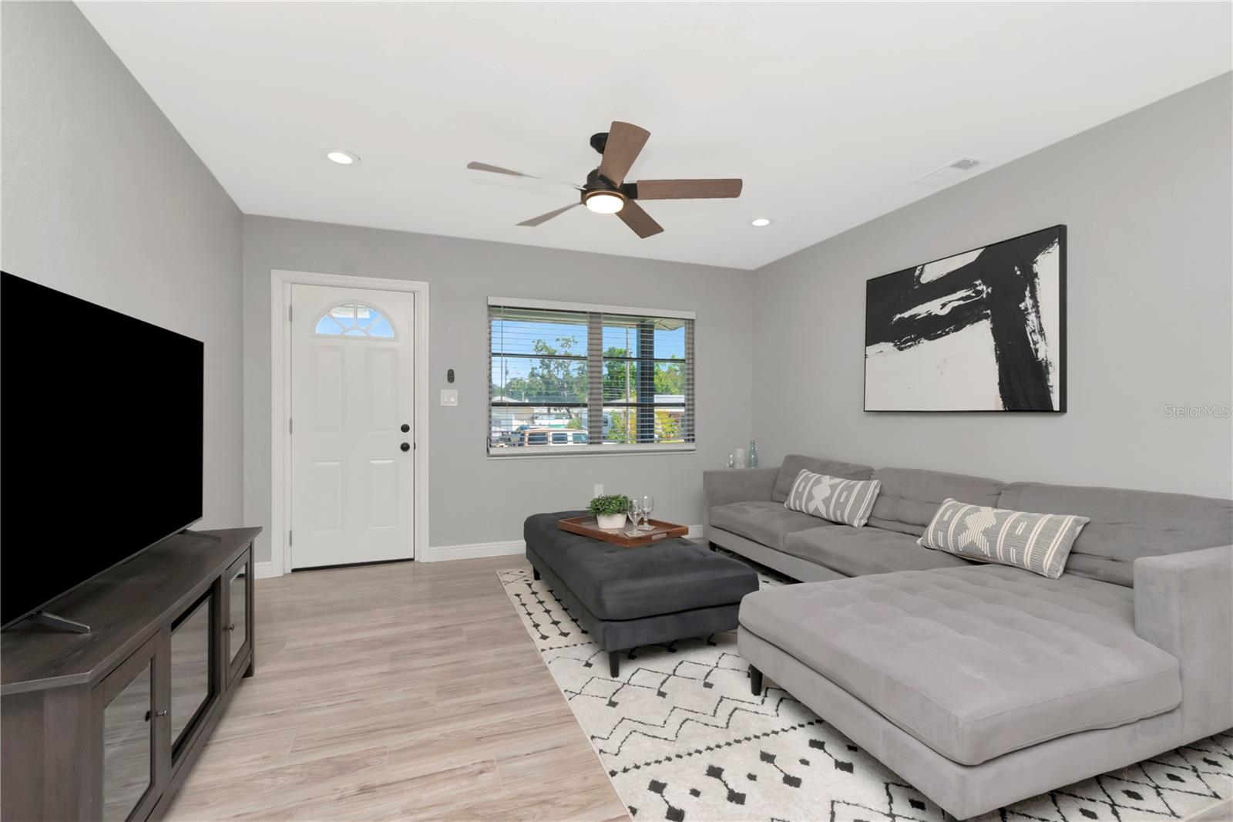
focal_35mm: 15
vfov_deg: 77.3
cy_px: 411
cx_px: 616
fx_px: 514
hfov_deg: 100.4
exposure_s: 1/200
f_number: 11
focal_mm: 10
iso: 500
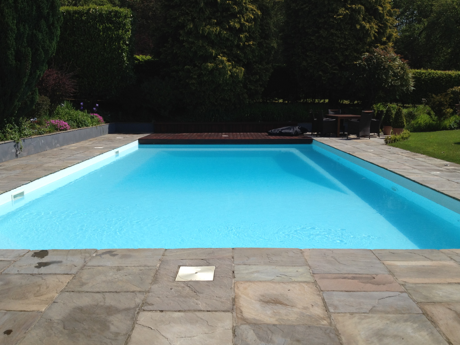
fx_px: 492
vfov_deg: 38.7
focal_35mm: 37
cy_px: 171
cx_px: 220
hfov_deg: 50.1
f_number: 2.4
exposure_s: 1/2907
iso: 64
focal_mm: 4.28
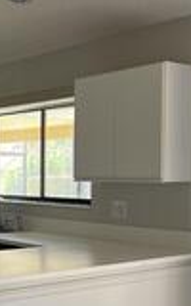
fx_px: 575
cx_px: -50
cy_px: 189
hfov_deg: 17.8
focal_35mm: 69
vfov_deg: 29.7
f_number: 1.5
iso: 80
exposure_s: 1/60
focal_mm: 5.7
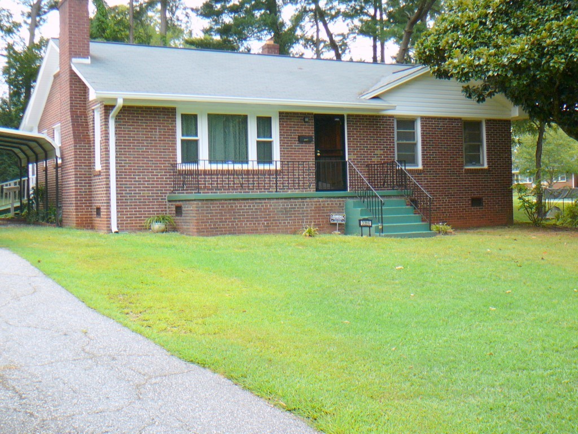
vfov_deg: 32.2
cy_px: 217
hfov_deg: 42.1
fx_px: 751
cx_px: 289
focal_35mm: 45
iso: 80
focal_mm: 6.7
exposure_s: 1/160
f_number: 3.2
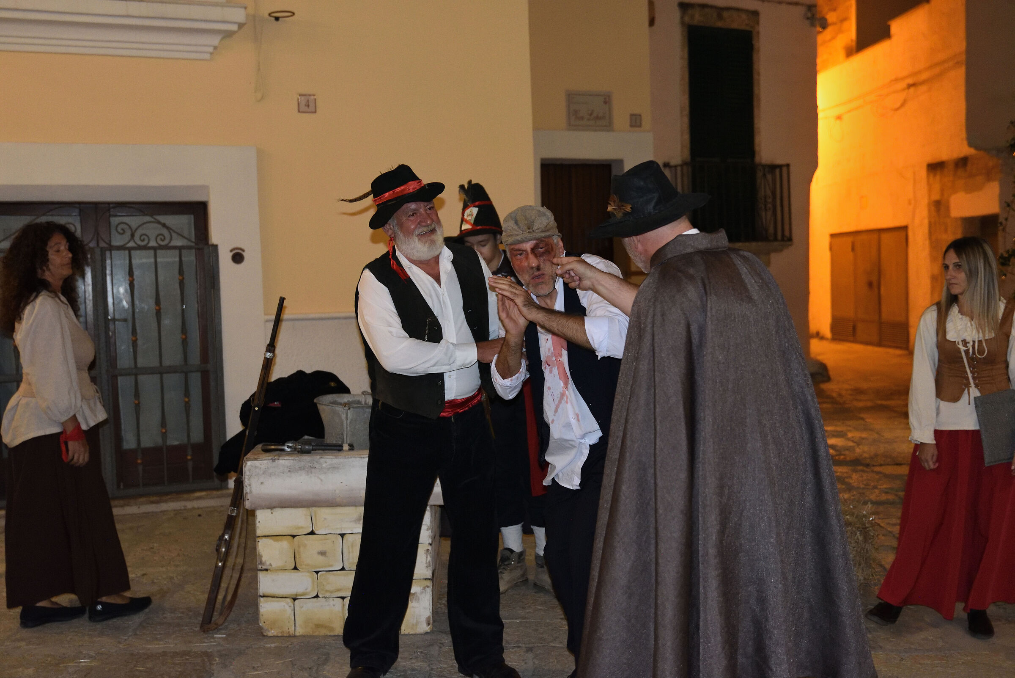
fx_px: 1128
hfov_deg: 48.4
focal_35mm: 40
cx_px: 508
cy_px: 339
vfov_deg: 33.4
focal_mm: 40
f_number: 2.8
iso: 3200
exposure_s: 1/160
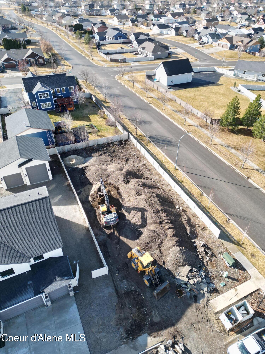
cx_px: 132
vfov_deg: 71.6
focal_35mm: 24
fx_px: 245
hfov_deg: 56.8
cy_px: 177
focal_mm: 6.72
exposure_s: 1/1250
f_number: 1.7
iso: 150
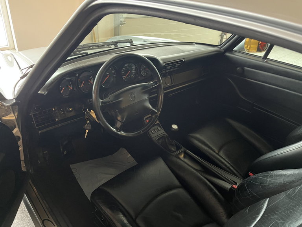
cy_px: 114
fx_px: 227
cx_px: 151
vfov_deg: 53.1
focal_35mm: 26
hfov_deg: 67.3
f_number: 1.6
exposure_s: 1/33
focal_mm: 5.1
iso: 640
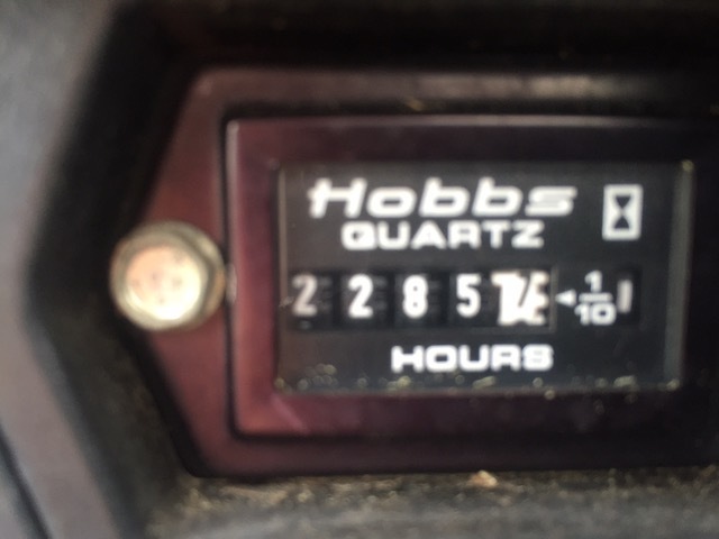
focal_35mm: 29
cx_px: 360
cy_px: 270
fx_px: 602
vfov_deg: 48.2
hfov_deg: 61.7
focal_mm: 4.15
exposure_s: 1/33
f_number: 2.2
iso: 64
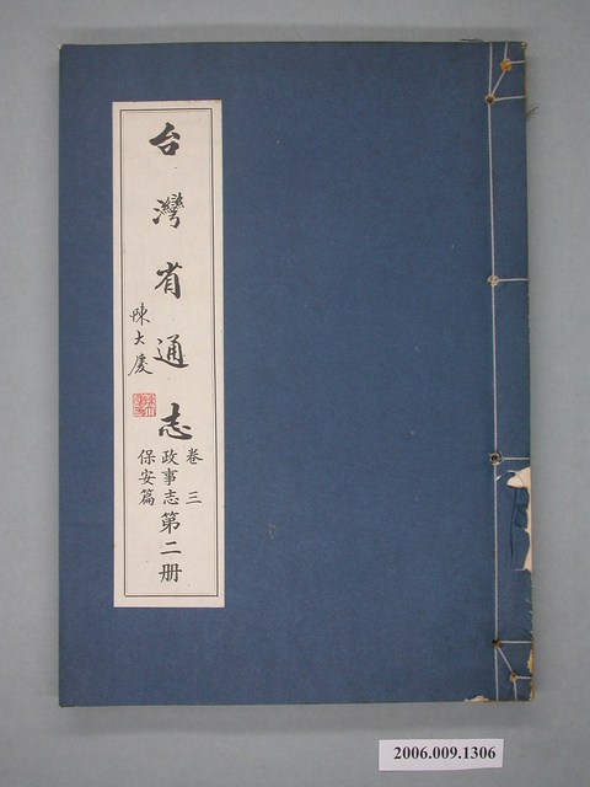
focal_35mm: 53
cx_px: 295
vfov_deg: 36.2
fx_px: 1204
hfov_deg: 27.5
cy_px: 394
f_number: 2.9
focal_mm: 11.1
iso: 100
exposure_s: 1/63.1
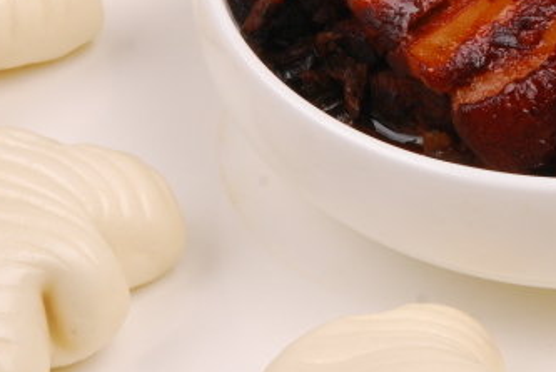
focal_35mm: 277
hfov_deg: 7.4
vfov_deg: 5.0
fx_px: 4284
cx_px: 646
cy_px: 54
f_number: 18
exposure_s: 1/125
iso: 400
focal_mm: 60
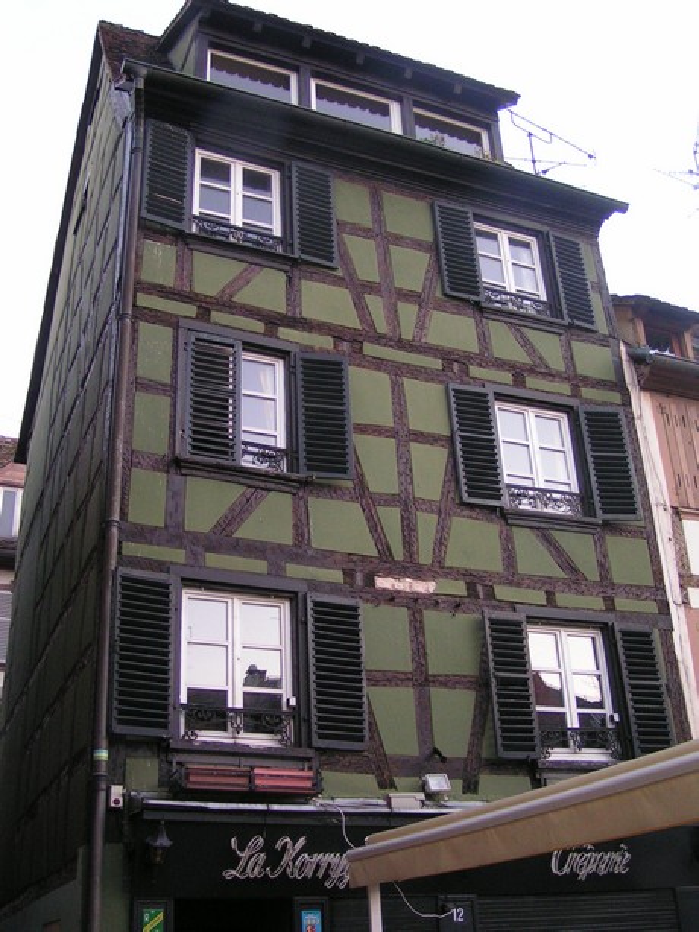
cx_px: 350
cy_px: 466
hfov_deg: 37.7
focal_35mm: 38
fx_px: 1023
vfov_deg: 49.0
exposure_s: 1/40
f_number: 2.8
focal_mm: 5.8
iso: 160
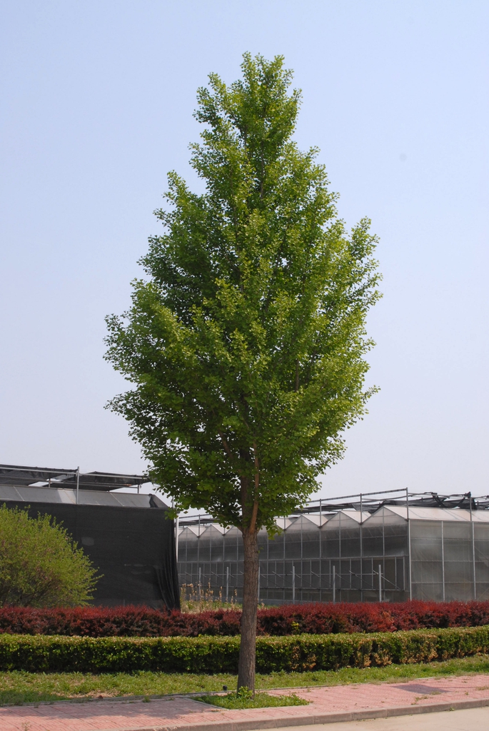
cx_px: 244
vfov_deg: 46.4
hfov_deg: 32.0
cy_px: 366
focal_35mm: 42
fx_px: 854
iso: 400
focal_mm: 28
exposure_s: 1/500
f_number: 11
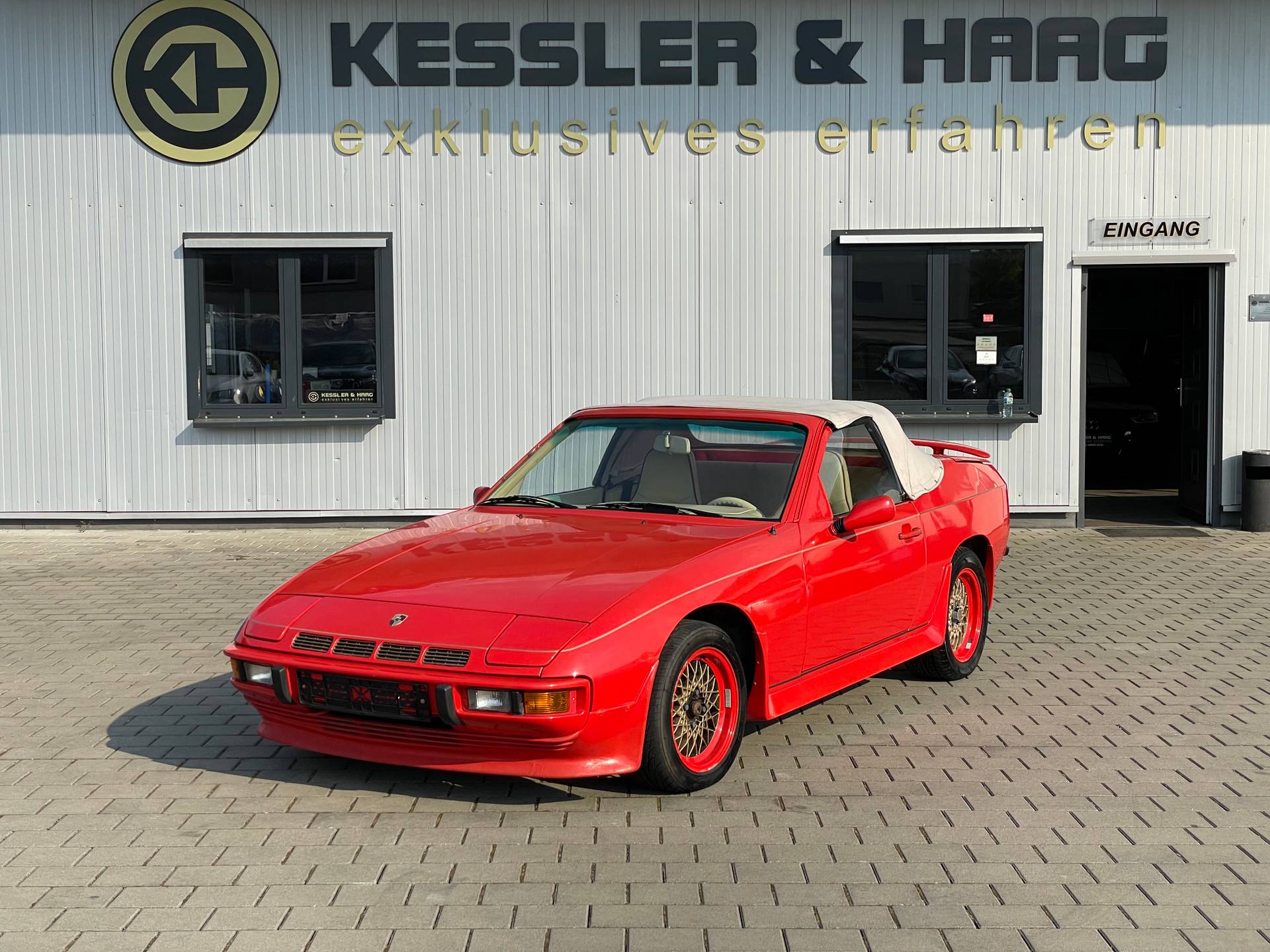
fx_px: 1908
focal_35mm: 52
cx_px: 635
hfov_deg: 36.8
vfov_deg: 28.0
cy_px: 476
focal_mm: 6
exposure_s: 1/1845
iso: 25
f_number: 2
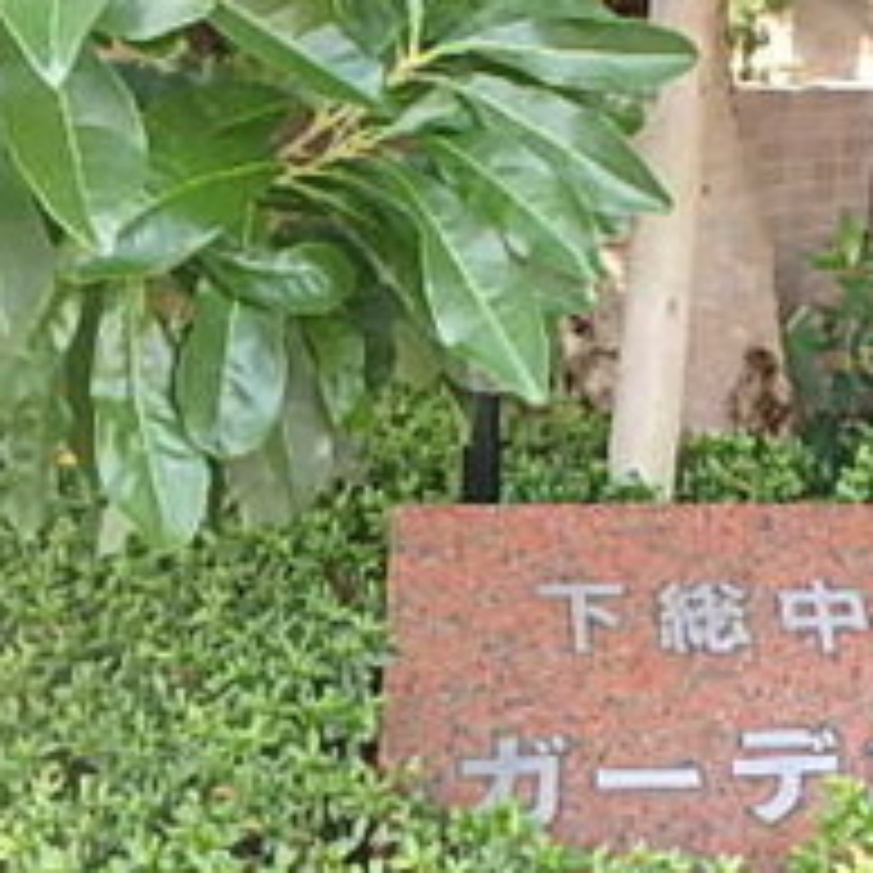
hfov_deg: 32.4
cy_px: 576
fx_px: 1455
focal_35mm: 51
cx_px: 713
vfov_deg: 33.1
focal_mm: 3.7
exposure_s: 1/60
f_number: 3.5
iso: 200
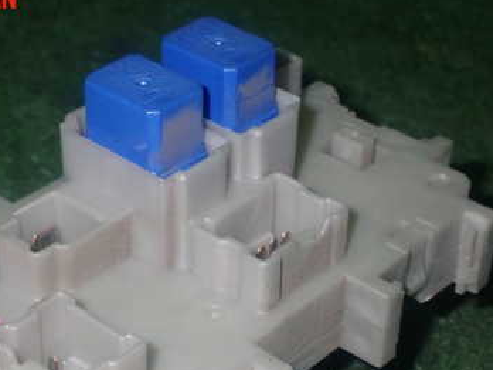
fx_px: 1424
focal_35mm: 100
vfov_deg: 14.7
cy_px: 301
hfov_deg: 19.6
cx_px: 184
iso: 800
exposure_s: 1/60
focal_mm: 10.35
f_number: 10
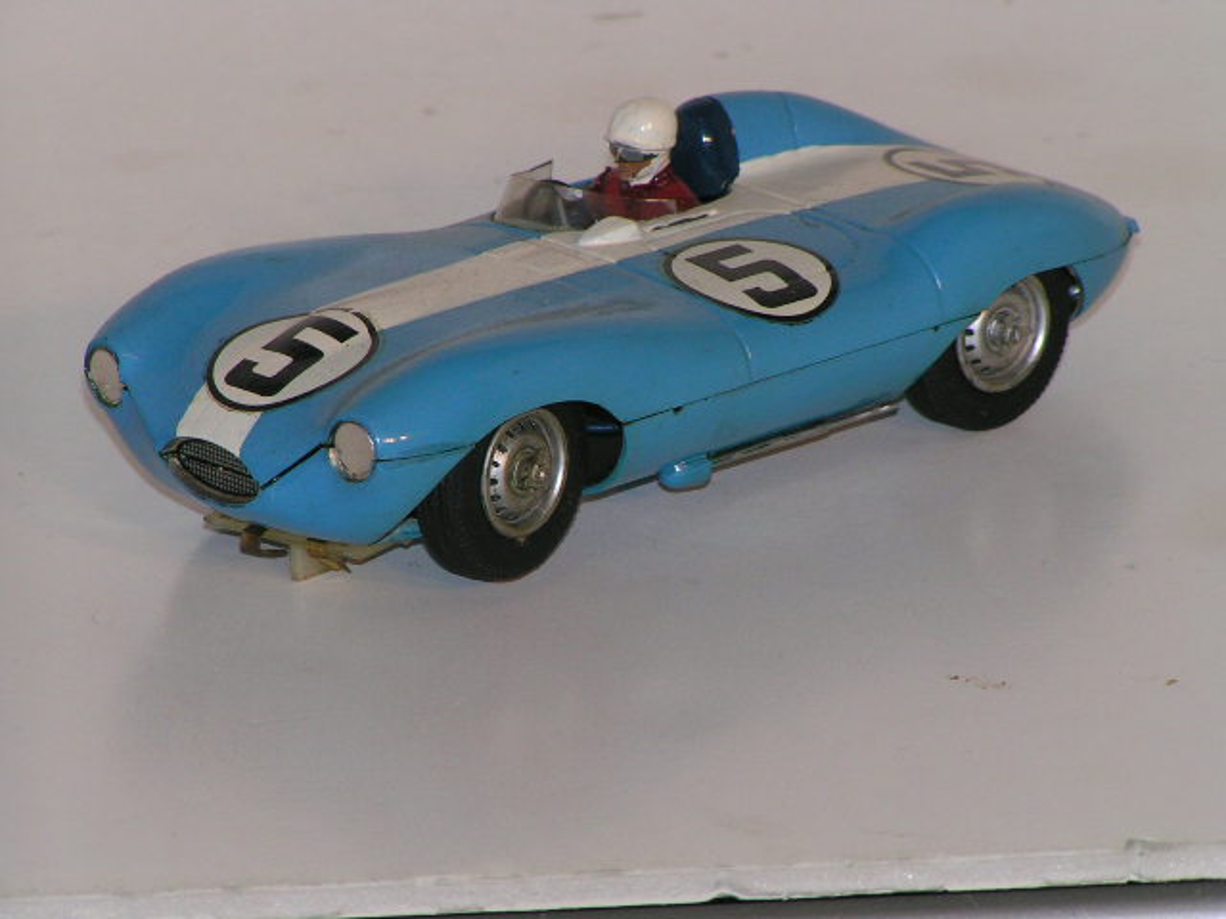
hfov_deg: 6.4
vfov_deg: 4.8
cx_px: 613
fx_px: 11015
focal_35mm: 311
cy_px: 460
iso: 100
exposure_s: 1/320
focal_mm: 47.6
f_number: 5.6
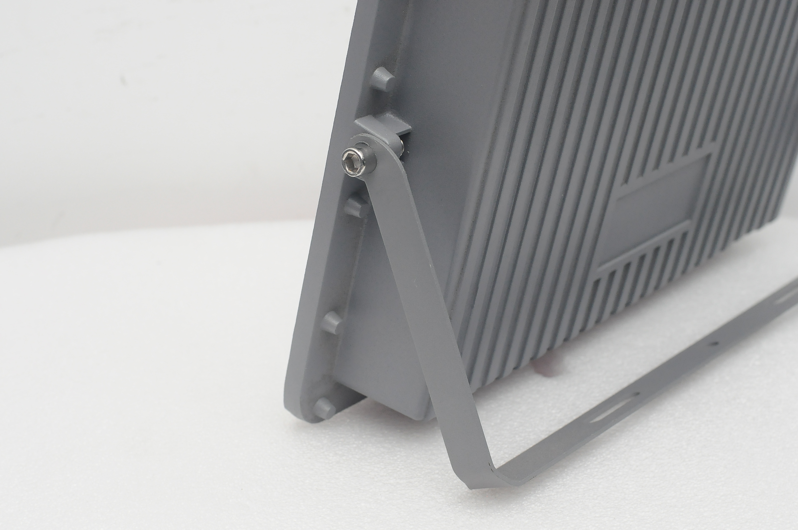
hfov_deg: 27.0
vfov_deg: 18.1
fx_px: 1660
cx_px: 399
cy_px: 265
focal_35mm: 75
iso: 1000
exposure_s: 1/100
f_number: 8
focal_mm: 50
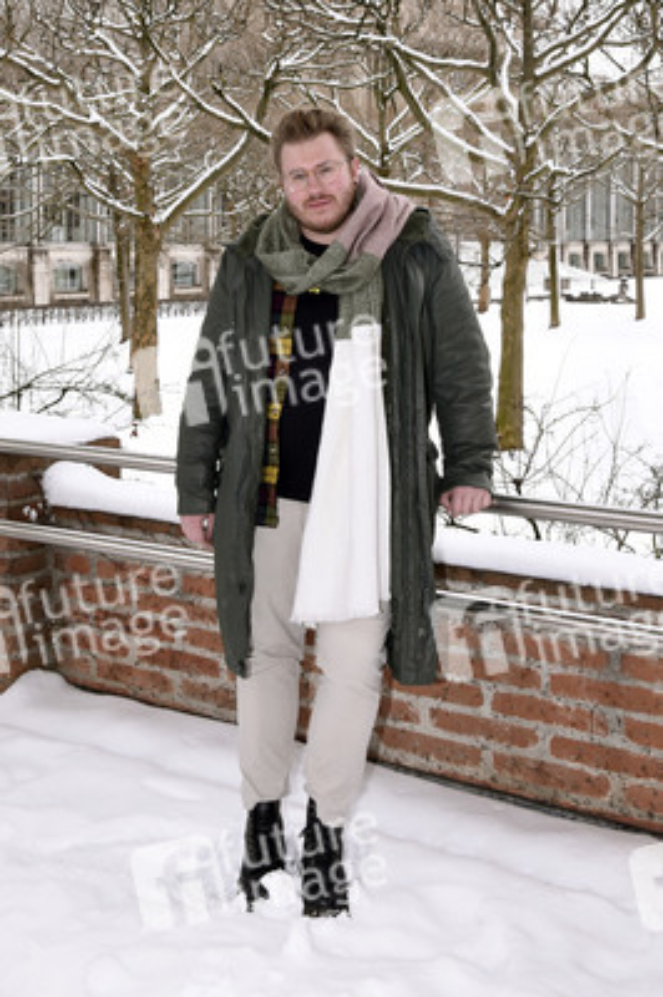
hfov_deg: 35.0
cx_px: 332
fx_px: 1051
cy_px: 498
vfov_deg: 50.7
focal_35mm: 38
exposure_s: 1/160
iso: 1000
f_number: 11
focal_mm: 38
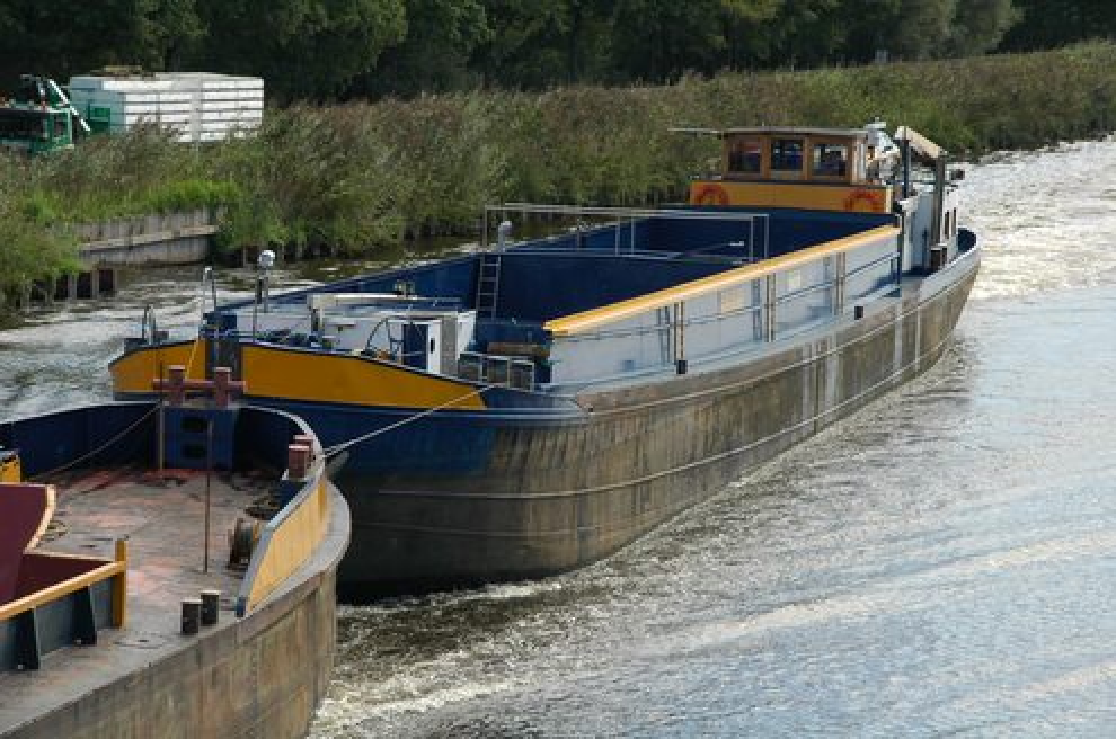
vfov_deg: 11.7
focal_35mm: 117
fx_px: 3620
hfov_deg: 17.5
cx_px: 558
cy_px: 370
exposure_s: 1/200
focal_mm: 78
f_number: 10
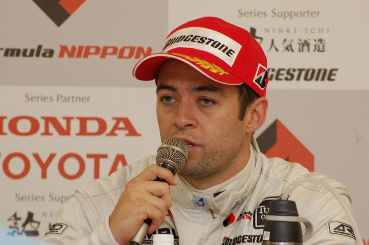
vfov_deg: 4.6
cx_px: 184
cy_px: 122
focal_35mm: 300
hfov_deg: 6.9
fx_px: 3072
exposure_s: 1/60
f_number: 8
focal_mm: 200
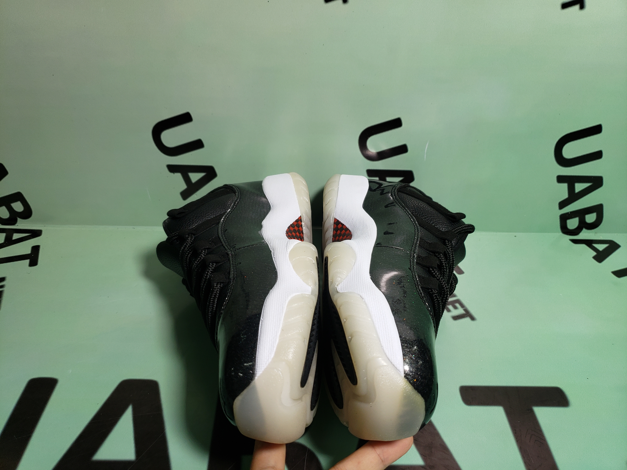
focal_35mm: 26
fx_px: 471
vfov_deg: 53.1
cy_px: 235
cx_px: 314
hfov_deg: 67.3
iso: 50
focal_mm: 4.3
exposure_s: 1/305
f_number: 1.5
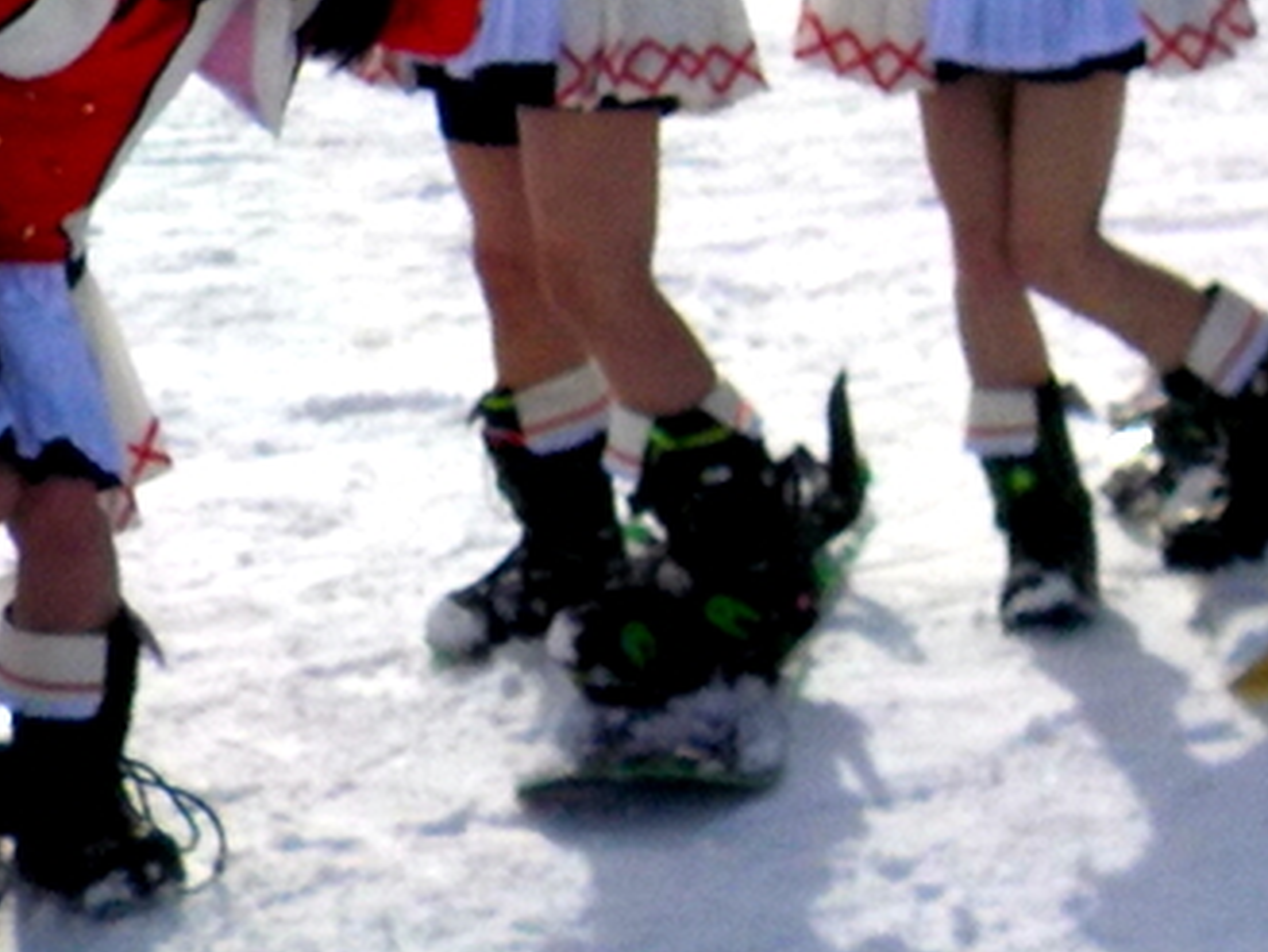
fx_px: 2675
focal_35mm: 73
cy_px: -193
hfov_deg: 26.6
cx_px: 559
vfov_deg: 19.0
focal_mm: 4.1
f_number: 6.6
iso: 125
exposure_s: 1/1000
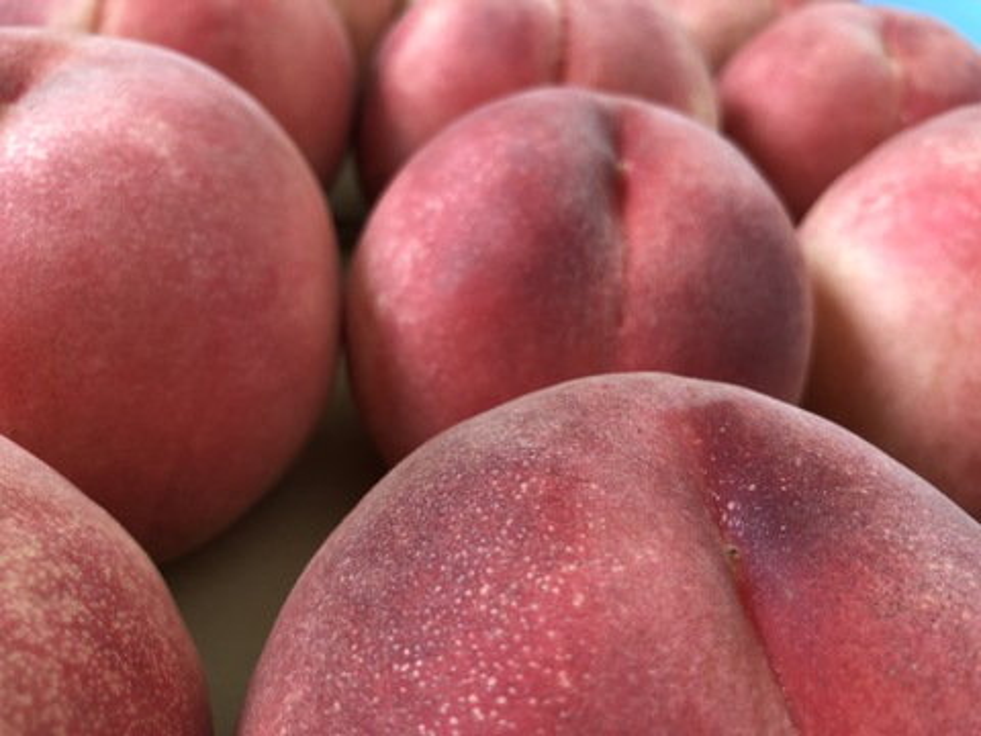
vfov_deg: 49.7
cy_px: 368
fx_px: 794
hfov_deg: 63.4
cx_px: 490
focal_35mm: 28
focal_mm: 3.99
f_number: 1.8
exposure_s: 1/15
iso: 40
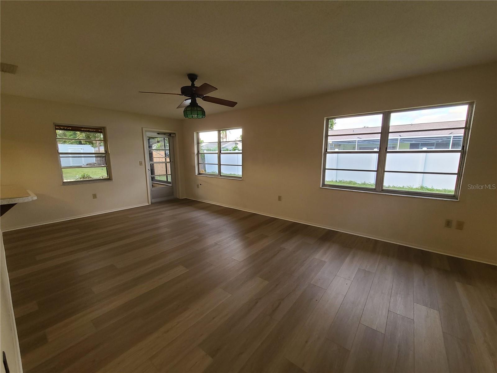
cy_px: 186
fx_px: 187
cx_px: 248
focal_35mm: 13
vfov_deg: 89.9
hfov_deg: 106.2
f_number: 2.2
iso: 250
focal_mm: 2.2
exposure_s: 1/60
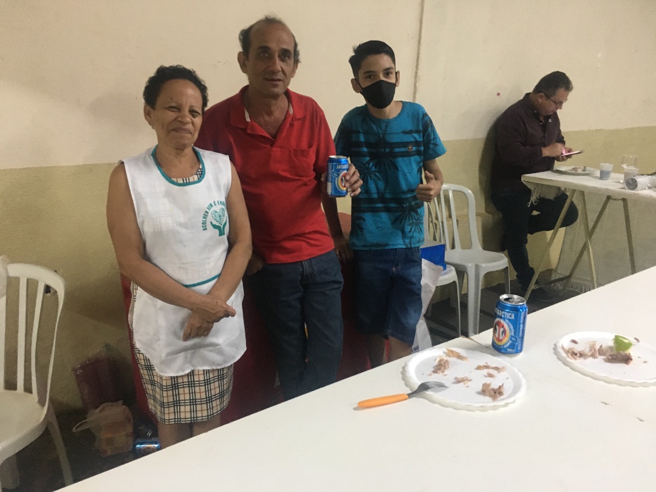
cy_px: 246
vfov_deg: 48.2
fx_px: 550
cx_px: 328
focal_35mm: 29
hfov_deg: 61.7
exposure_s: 1/24
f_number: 2.2
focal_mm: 4.15
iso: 200
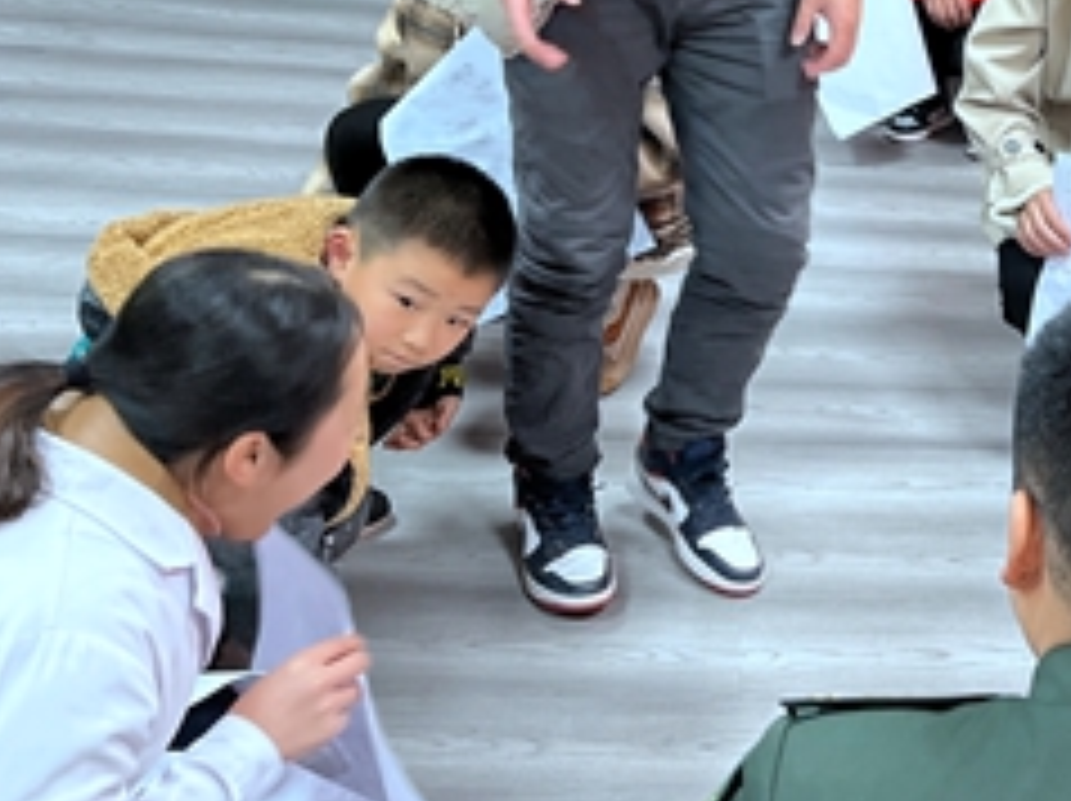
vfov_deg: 20.8
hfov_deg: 26.0
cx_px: 1134
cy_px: 225
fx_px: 2164
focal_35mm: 70
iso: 160
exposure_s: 1/50
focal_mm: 5.1
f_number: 1.6
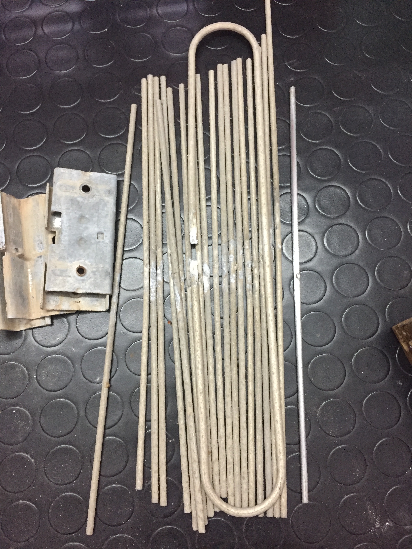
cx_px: 206
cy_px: 274
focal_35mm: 29
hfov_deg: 48.2
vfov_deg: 61.7
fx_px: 460
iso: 250
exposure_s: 1/20
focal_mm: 4.15
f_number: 2.2
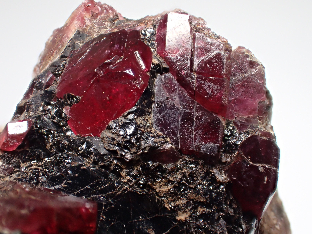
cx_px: 156
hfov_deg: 33.8
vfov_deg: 25.7
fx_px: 514
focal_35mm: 57
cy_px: 117
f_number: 5
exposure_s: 1/200
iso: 500
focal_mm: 10.29
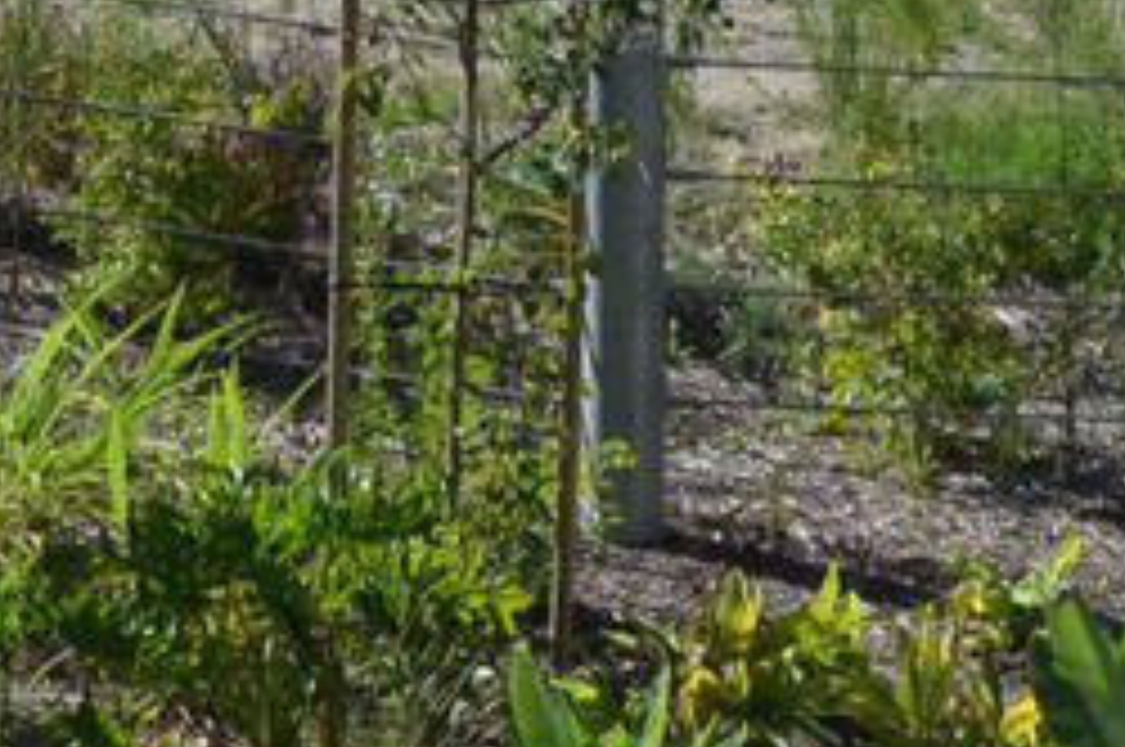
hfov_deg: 3.1
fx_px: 20941
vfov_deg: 2.0
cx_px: 315
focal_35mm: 671
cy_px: -1413
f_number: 6.3
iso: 400
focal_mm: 70
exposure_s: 1/1600
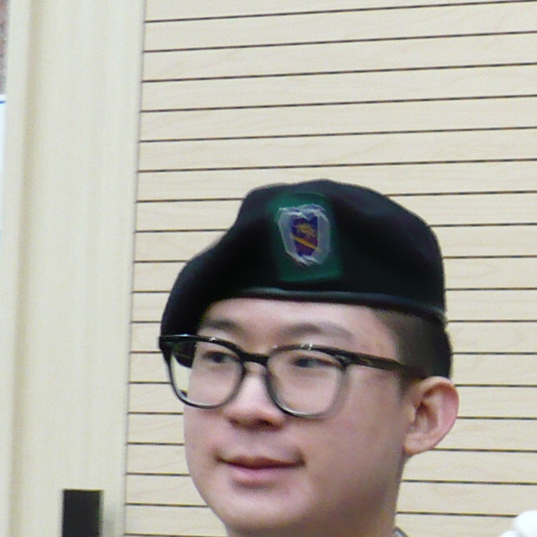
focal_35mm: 139
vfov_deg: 12.5
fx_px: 2440
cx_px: 1058
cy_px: 466
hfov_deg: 11.4
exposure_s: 1/8
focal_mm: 6.1
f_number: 2.8
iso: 200
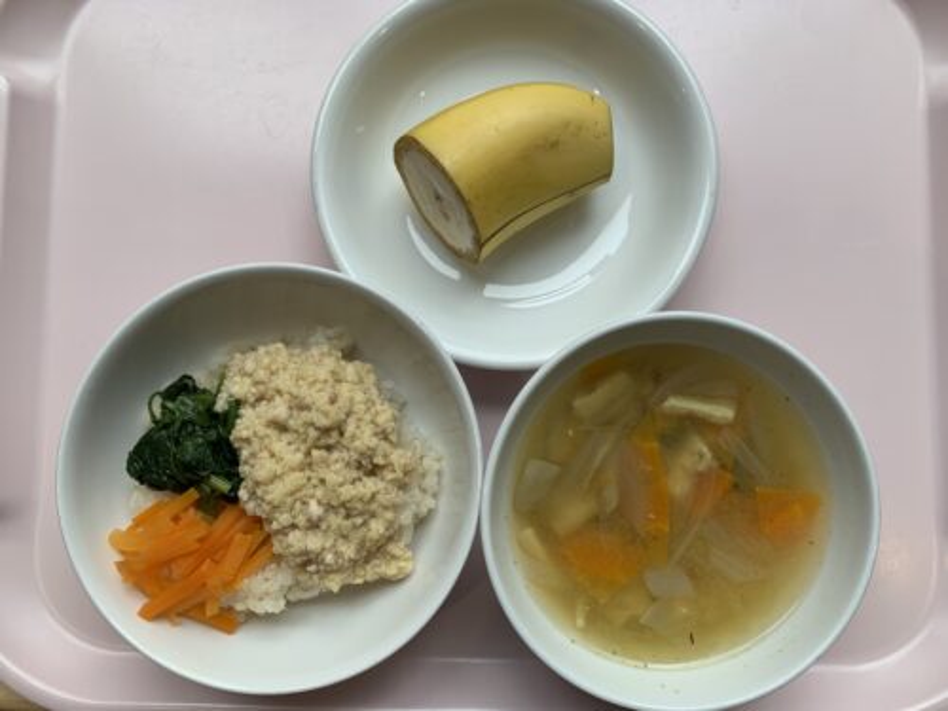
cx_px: 474
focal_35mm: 26
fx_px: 712
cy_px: 356
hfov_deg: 67.3
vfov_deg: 53.1
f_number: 1.8
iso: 25
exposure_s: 1/121
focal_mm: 4.25
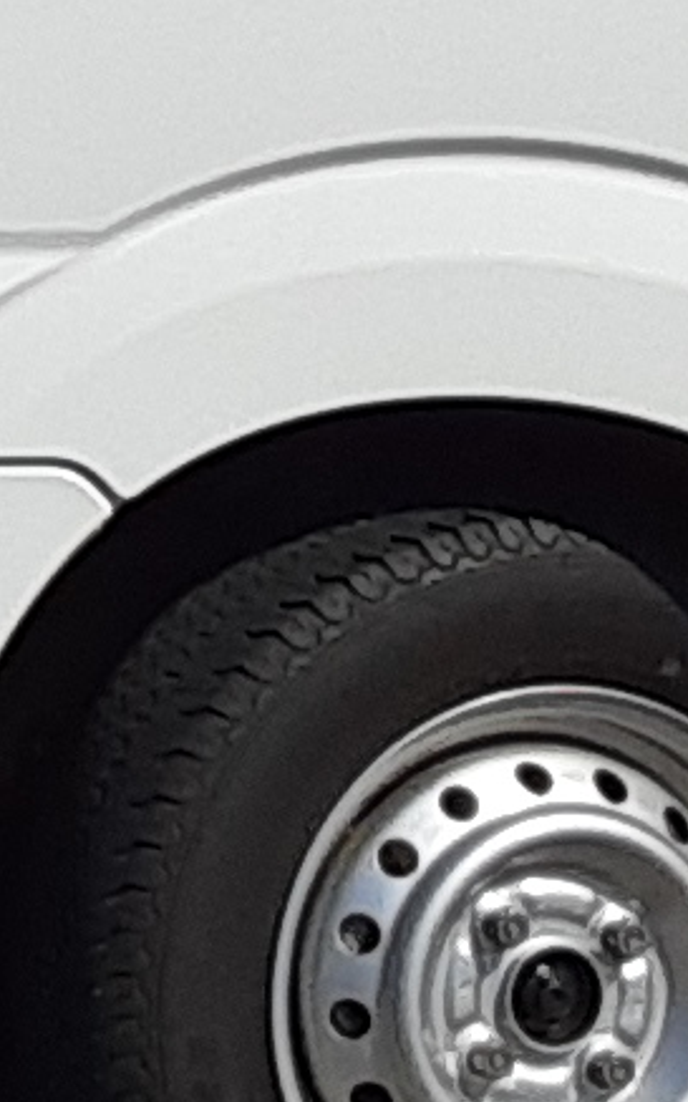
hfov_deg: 5.8
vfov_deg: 9.7
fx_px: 6422
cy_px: -103
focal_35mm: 214
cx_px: -1255
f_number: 1.9
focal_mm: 2.91
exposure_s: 1/3289
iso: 40
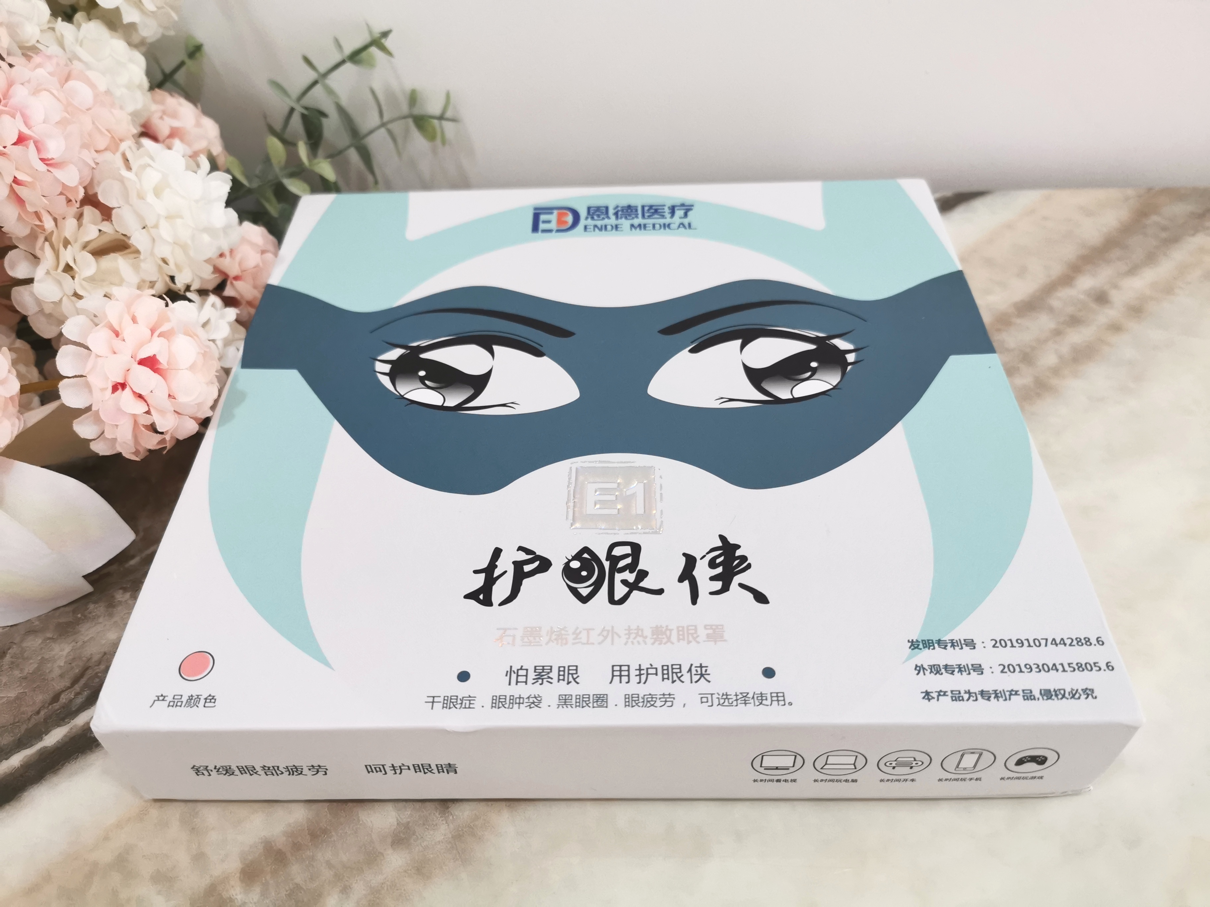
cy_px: 454
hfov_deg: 65.3
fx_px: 944
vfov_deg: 51.4
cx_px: 605
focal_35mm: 27
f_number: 1.6
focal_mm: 5.56
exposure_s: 1/50
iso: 320
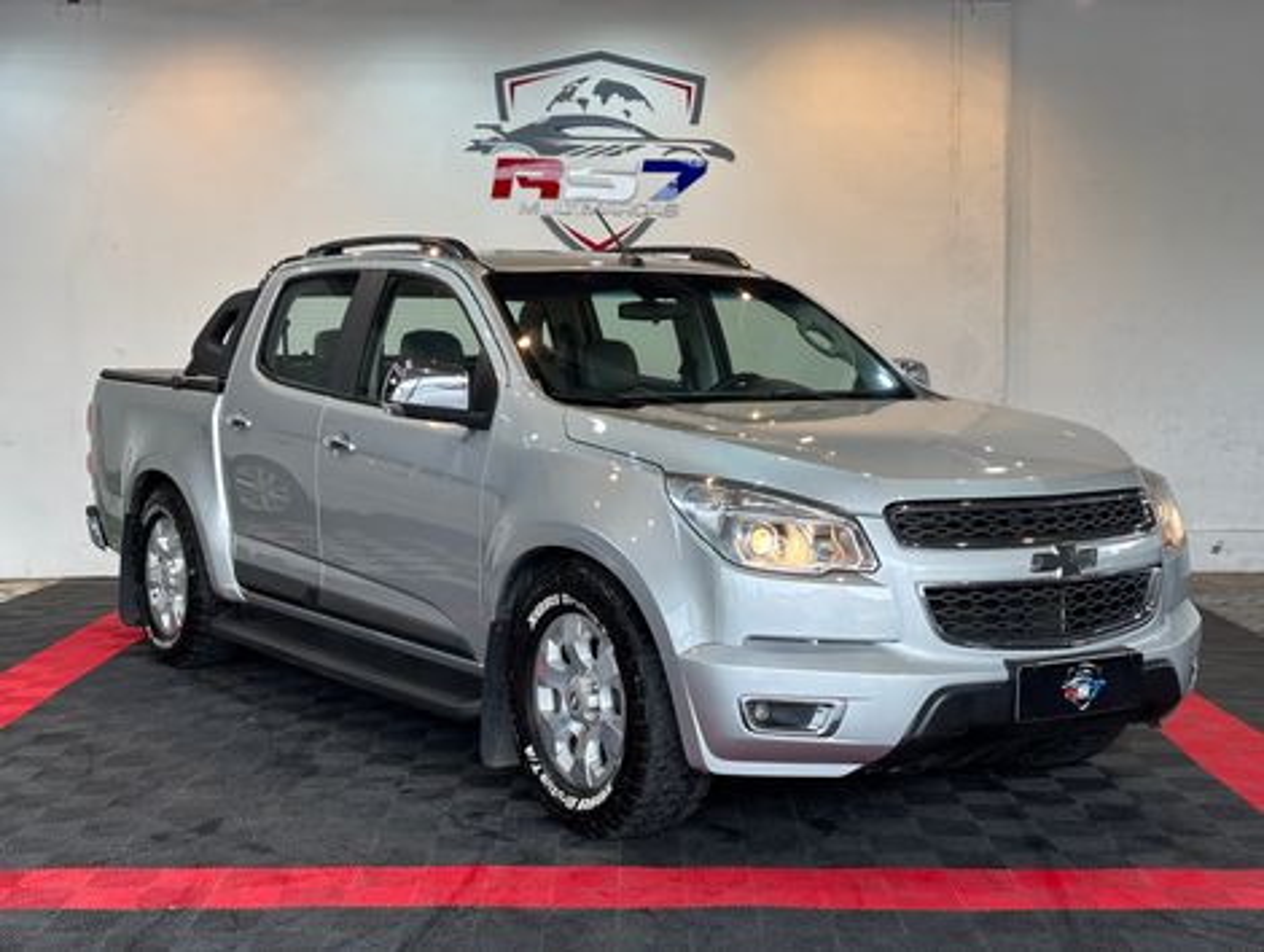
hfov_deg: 36.8
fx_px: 1902
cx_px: 632
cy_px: 476
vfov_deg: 28.1
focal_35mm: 52
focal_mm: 5.96
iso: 25
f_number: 1.6
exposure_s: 1/120
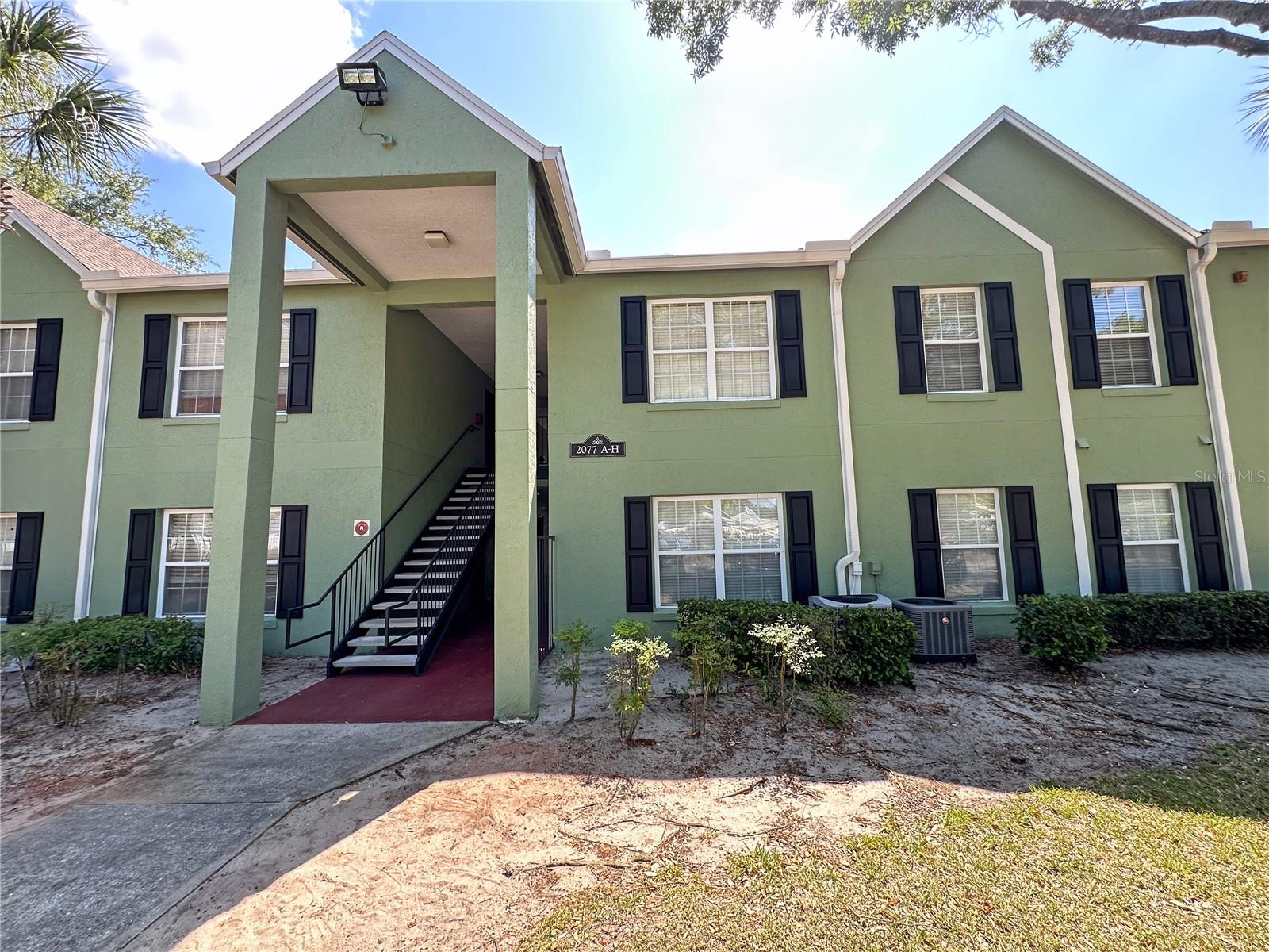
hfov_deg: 102.1
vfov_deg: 85.7
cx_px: 634
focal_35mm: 14
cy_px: 476
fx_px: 513
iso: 40
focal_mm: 2.22
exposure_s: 1/240
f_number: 2.2
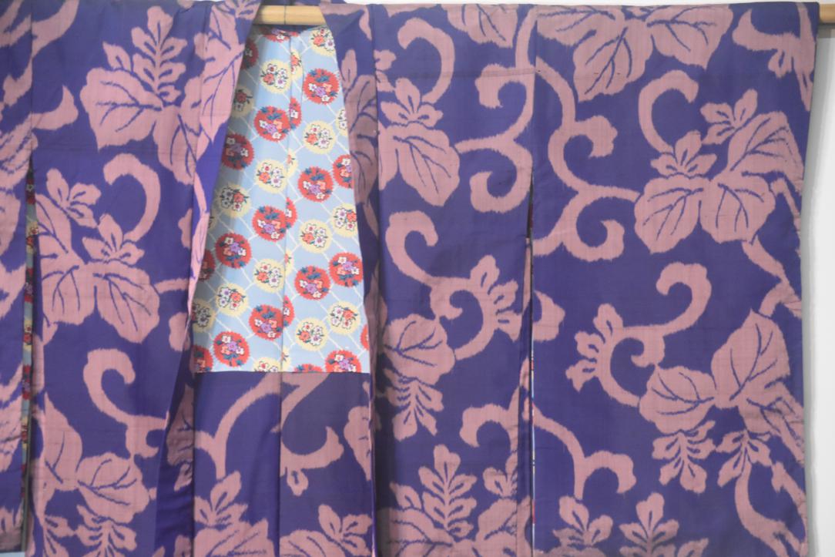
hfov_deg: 15.2
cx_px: 418
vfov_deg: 10.2
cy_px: 278
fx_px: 3131
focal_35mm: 135
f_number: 5.6
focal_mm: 90
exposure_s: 1/60
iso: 3200
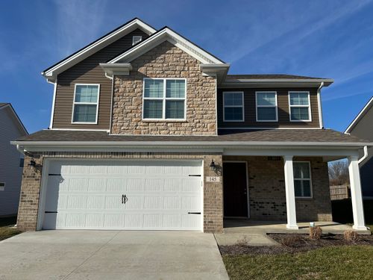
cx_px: 186
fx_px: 259
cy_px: 140
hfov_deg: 71.6
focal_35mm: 24
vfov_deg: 56.8
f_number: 1.78
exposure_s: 1/6623
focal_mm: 6.86
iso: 80
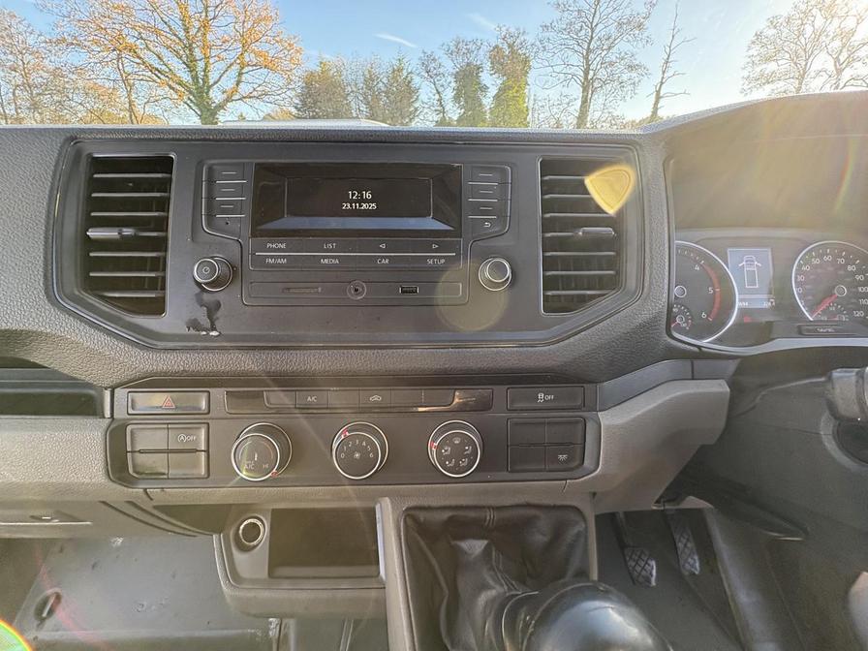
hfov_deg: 102.1
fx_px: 351
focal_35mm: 14
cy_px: 326
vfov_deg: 85.7
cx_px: 434
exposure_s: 1/117
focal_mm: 2.22
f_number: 2.2
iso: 125
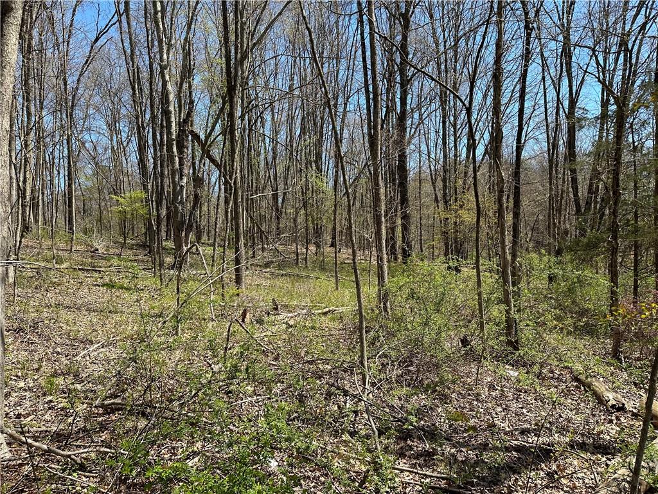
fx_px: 456
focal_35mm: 24
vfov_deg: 56.8
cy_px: 247
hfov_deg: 71.6
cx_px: 329
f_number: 1.78
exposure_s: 1/1988
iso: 80
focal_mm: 6.86
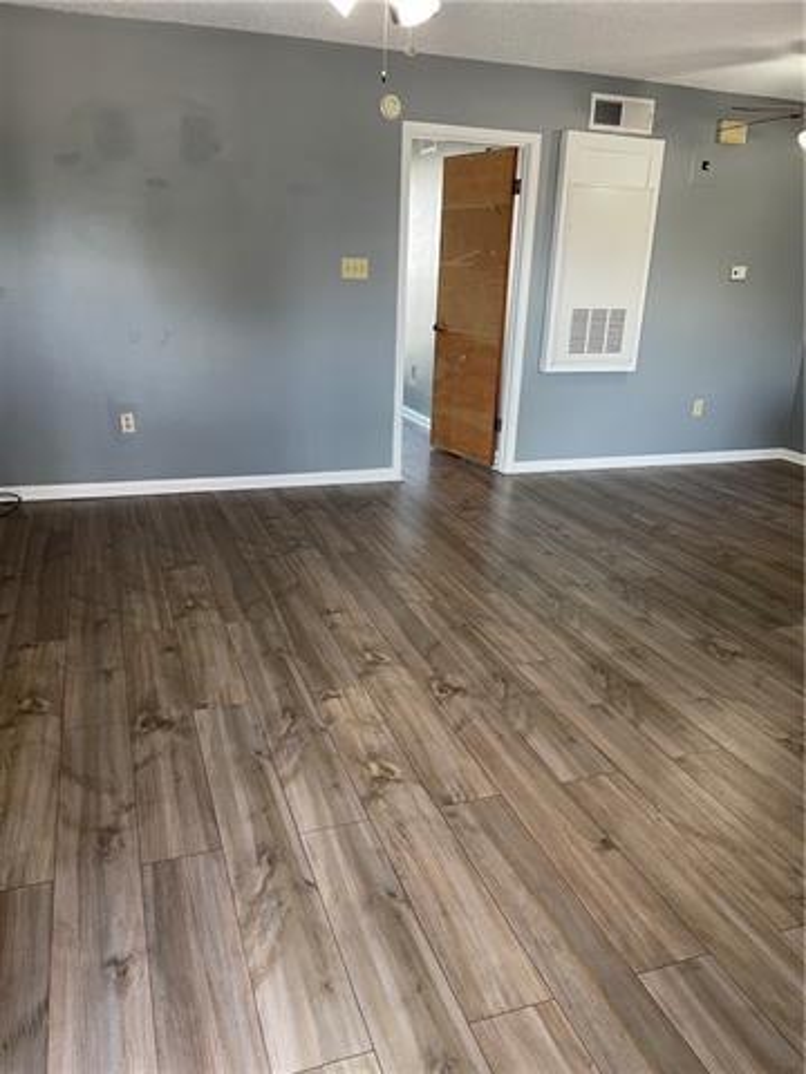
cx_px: 403
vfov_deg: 67.3
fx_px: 807
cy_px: 537
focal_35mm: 26
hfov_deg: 53.1
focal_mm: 4.2
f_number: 1.6
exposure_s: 1/60
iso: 80
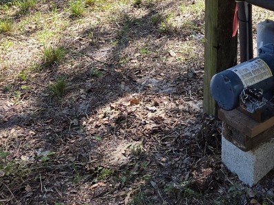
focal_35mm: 59
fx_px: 467
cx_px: 248
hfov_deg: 31.2
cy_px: 8
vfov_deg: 23.9
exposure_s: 1/730
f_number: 1.8
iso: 80
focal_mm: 5.4
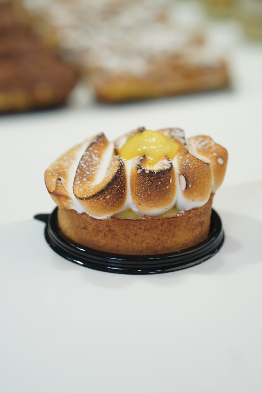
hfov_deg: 17.9
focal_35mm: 76
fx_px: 830
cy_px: 196
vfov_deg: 26.7
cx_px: 132
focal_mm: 50
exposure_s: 1/125
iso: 100
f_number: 3.5
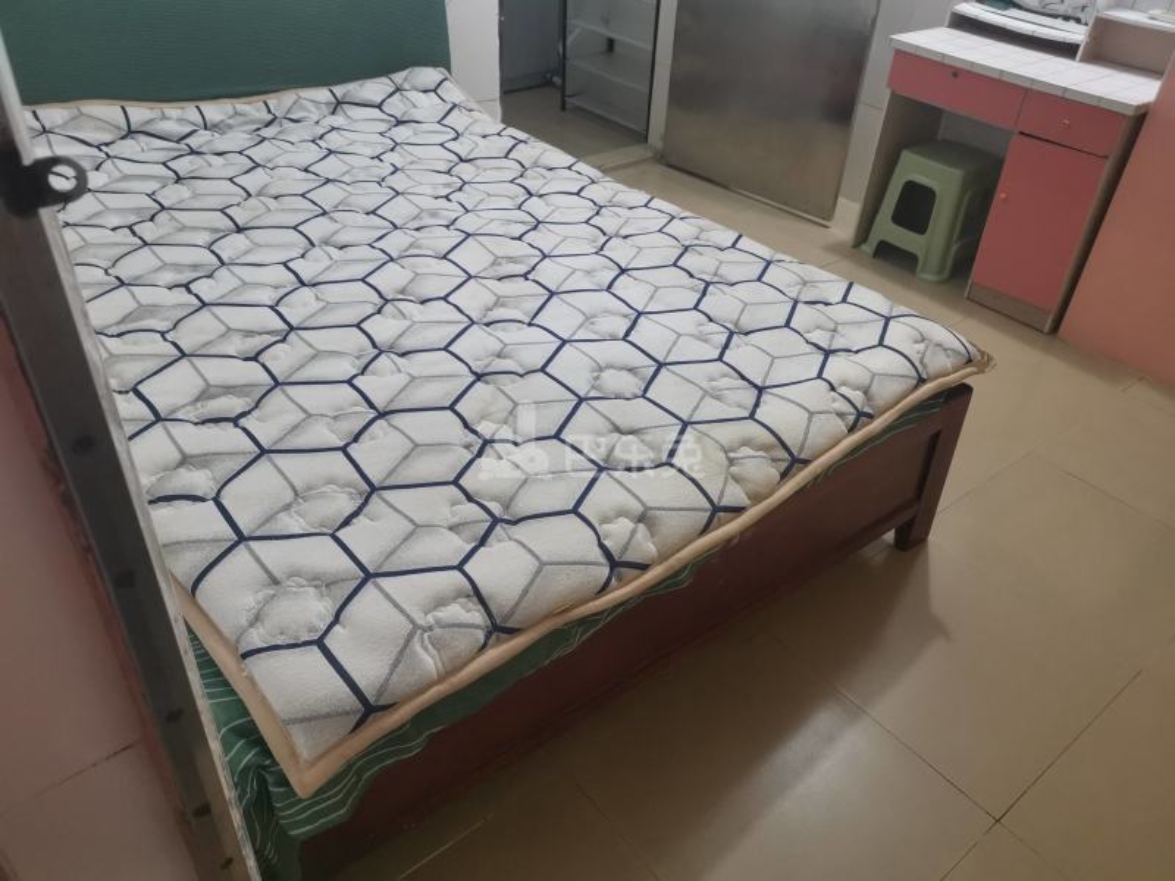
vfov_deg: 51.4
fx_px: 916
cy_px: 440
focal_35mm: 27
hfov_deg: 65.3
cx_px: 588
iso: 500
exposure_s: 1/50
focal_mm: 5.58
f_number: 1.8
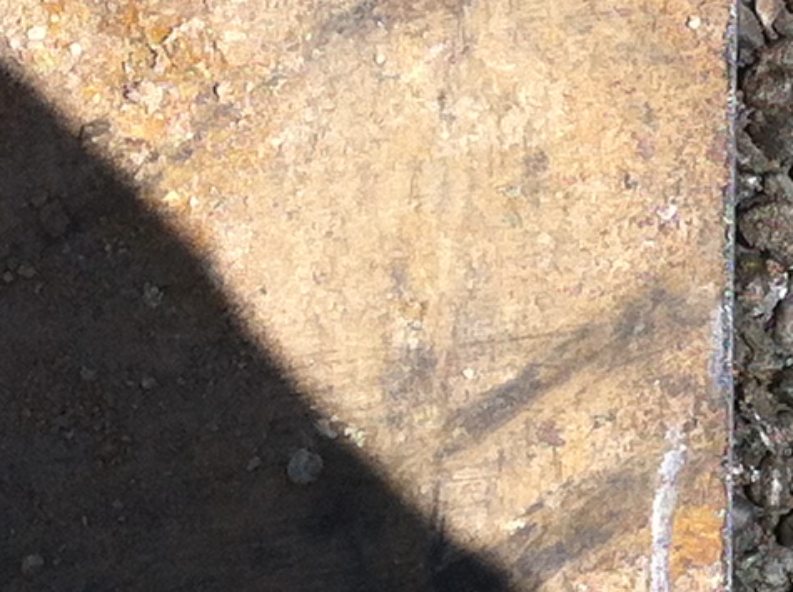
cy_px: 208
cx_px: 1244
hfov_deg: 10.0
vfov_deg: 7.8
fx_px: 4370
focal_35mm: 191
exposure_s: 1/642
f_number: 2.8
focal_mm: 3.85
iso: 80
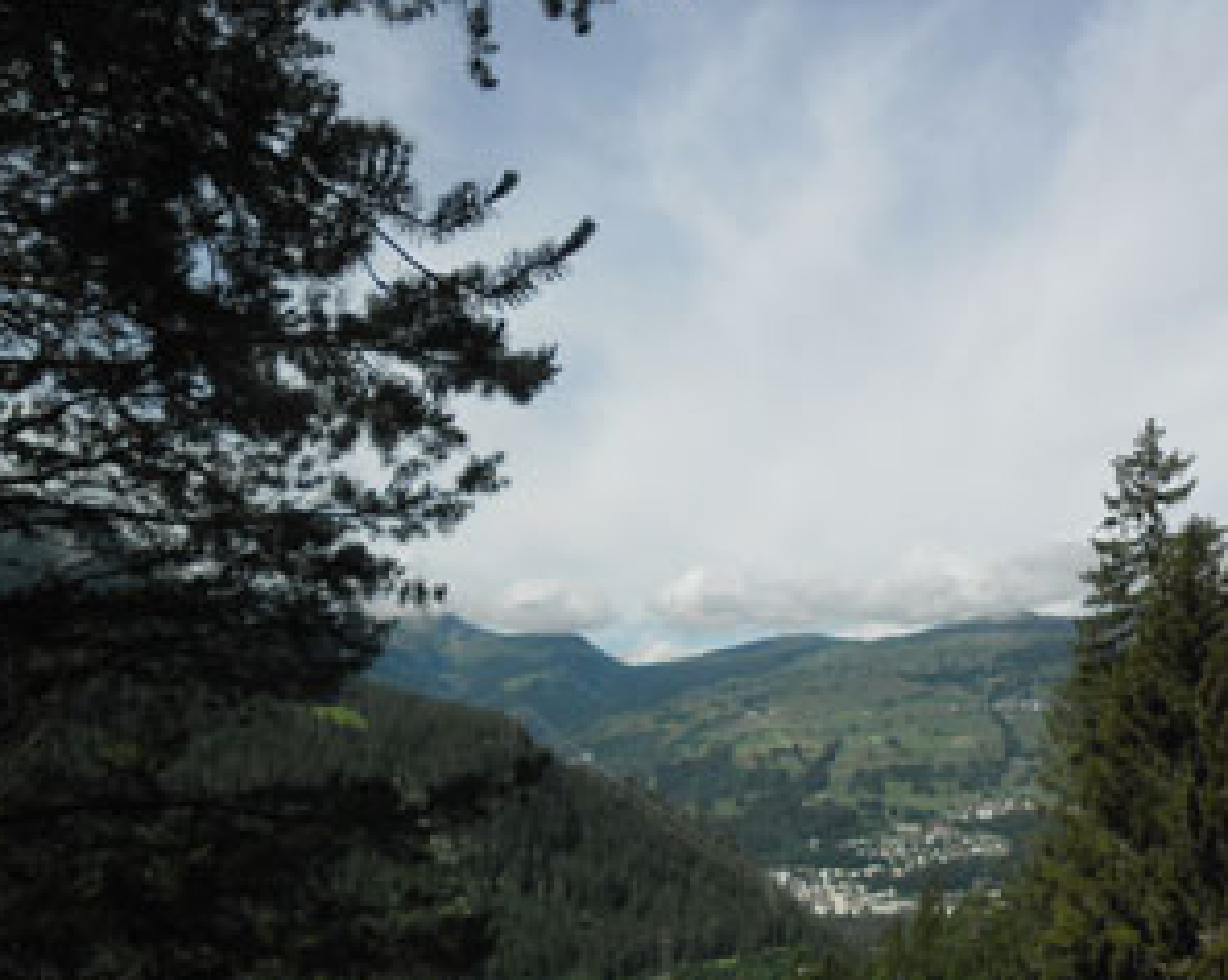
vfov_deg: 36.9
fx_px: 1452
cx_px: 707
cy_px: 649
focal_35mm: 40
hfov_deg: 45.7
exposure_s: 1/173
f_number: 9
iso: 80
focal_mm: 4.9
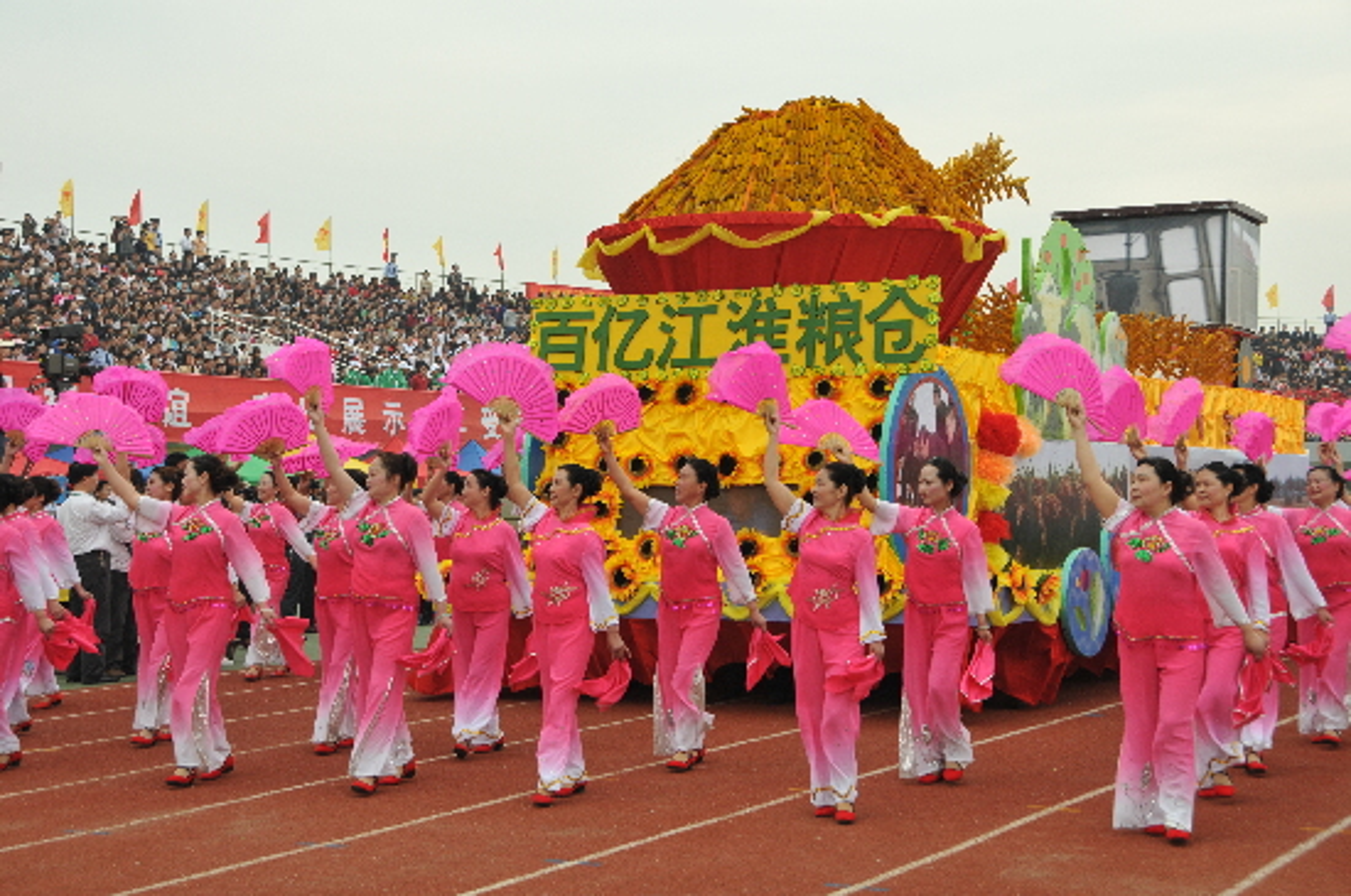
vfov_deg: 22.6
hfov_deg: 33.4
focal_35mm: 60
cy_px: 448
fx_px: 2248
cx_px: 676
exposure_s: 1/320
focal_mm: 40
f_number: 8
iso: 400
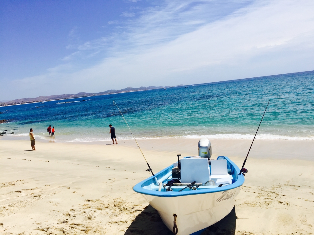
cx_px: 157
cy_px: 118
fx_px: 263
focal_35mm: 29
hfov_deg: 61.7
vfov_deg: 48.2
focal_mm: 4.15
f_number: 2.2
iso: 32
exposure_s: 1/4405
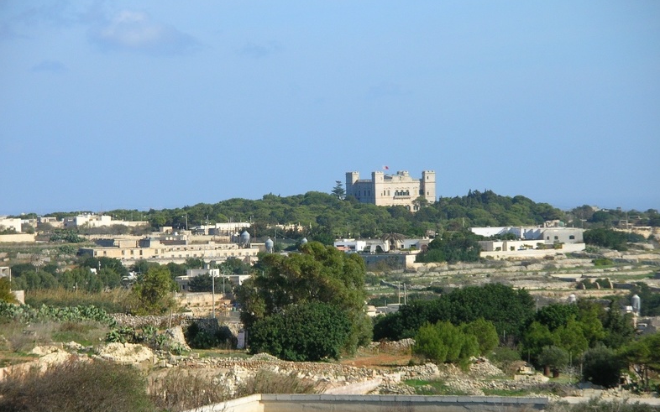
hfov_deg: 10.0
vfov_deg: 6.3
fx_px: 3759
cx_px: 331
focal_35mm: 209
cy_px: 240
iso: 50
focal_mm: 32.4
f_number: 4
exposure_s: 1/643
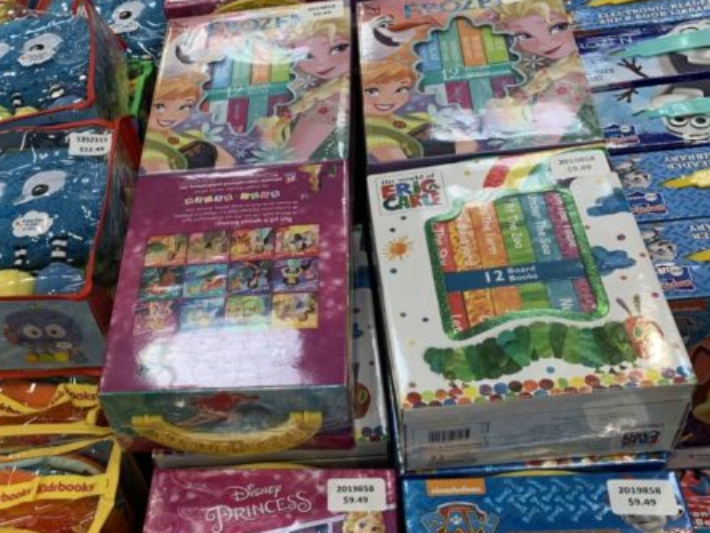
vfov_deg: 31.9
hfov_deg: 40.9
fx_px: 923
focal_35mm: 45
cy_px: 363
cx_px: 182
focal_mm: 4.25
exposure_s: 1/120
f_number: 1.8
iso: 64
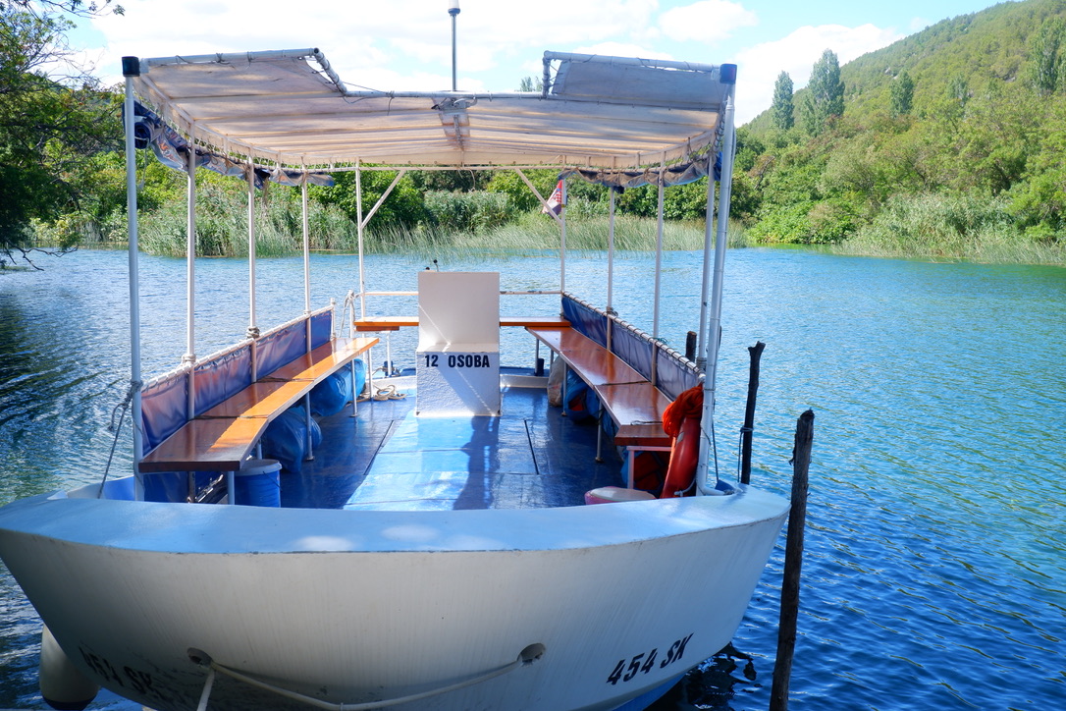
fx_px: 1155
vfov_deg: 34.2
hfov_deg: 49.6
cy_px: 356
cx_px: 533
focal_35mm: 39
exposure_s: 1/160
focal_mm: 26.4
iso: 200
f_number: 9
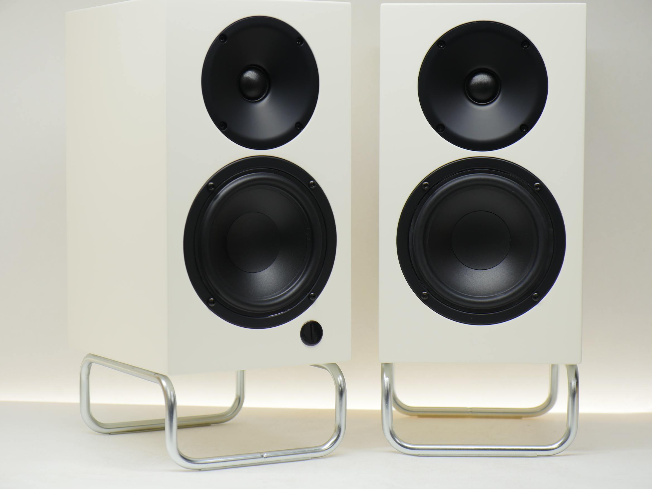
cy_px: 244
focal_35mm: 100
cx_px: 326
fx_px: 1884
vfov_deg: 14.8
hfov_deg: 19.6
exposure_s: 1/60
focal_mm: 50
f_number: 4
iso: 200
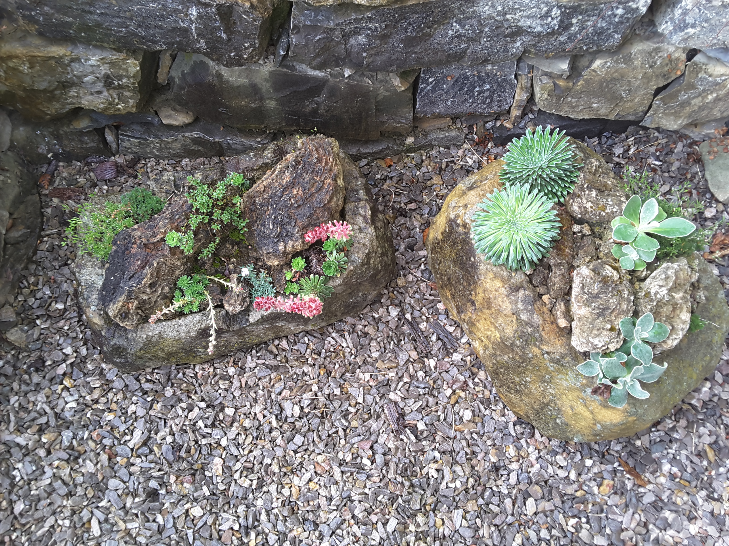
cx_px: 364
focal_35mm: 31
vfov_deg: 45.4
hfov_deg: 58.4
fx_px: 653
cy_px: 273
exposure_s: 1/30
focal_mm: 2.9
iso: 50
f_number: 1.9
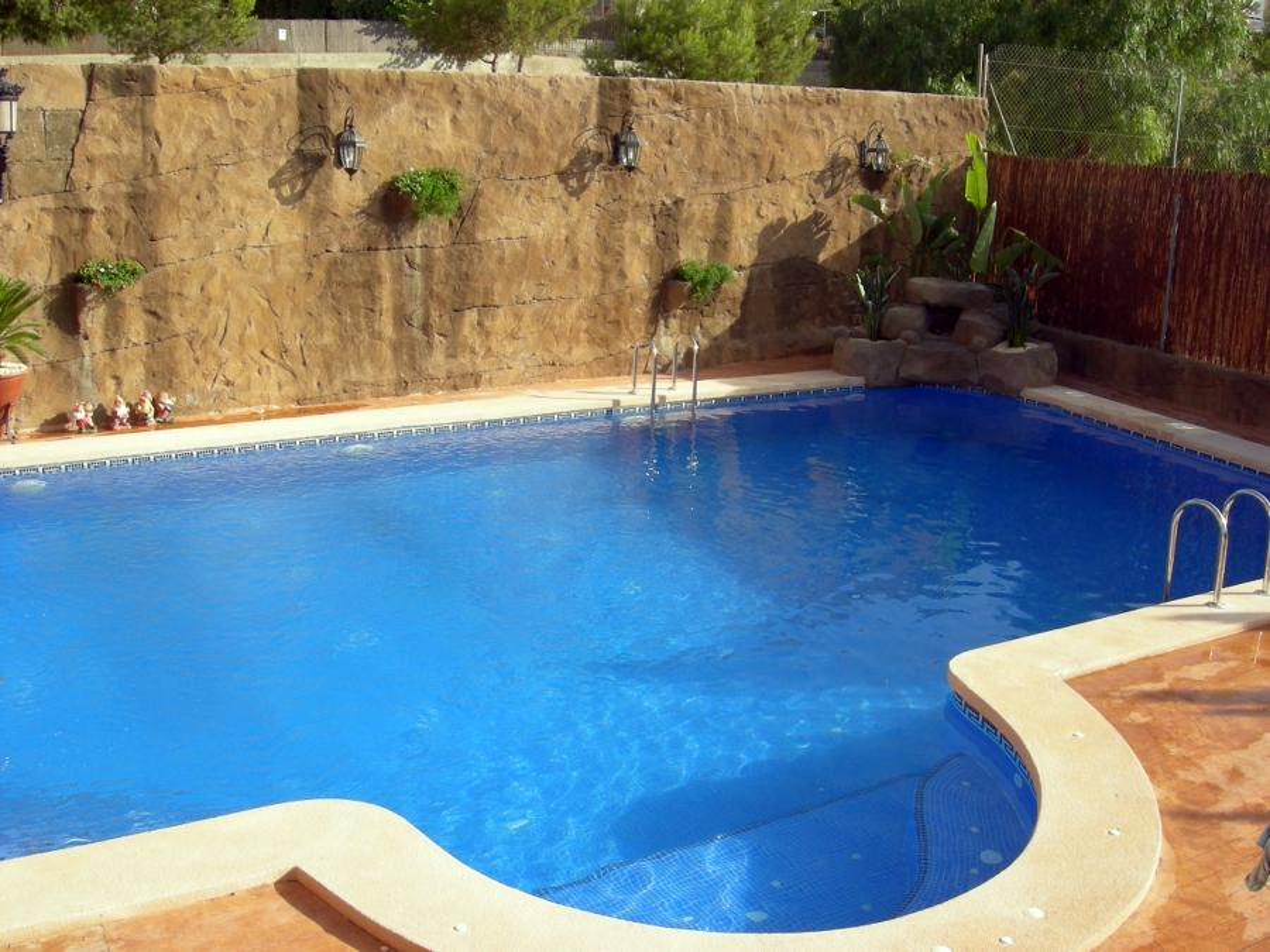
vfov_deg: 39.7
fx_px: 1321
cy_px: 476
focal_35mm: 36
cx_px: 635
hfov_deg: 51.4
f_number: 6
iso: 64
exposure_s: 1/170
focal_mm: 7.5
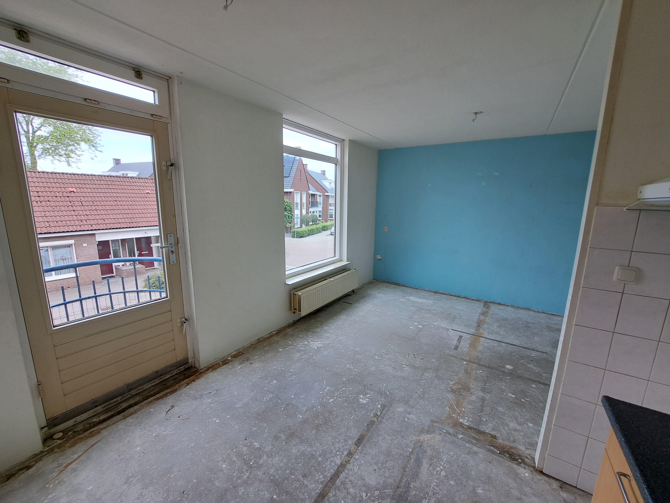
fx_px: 252
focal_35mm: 13
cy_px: 252
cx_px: 335
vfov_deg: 89.9
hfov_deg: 106.2
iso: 50
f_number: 2.2
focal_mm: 1.74
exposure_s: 1/100
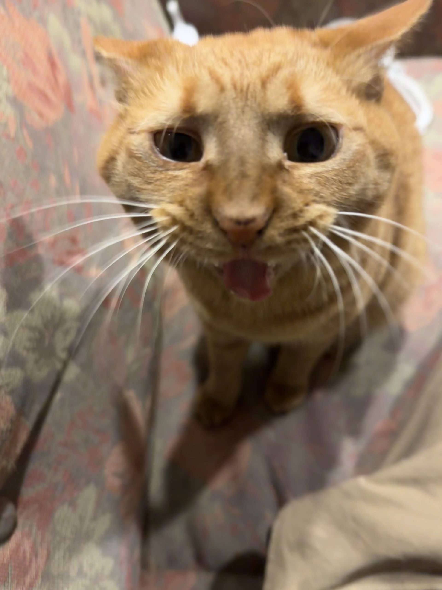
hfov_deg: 56.8
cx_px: 221
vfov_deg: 71.6
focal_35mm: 24
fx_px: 409
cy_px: 295
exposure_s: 1/30
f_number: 1.78
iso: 800
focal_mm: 6.86
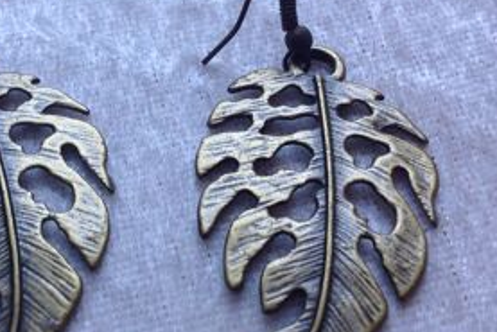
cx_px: 181
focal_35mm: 63
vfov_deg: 21.6
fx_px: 870
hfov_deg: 31.7
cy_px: 182
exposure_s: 1/60
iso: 80
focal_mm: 4.28
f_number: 2.4
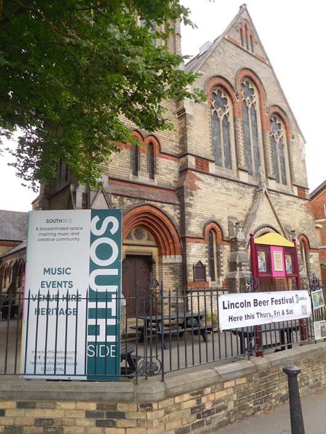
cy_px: 217
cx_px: 163
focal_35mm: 25
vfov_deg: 69.4
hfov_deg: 54.9
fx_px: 314
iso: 125
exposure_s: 1/400
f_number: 3.4
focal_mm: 4.5
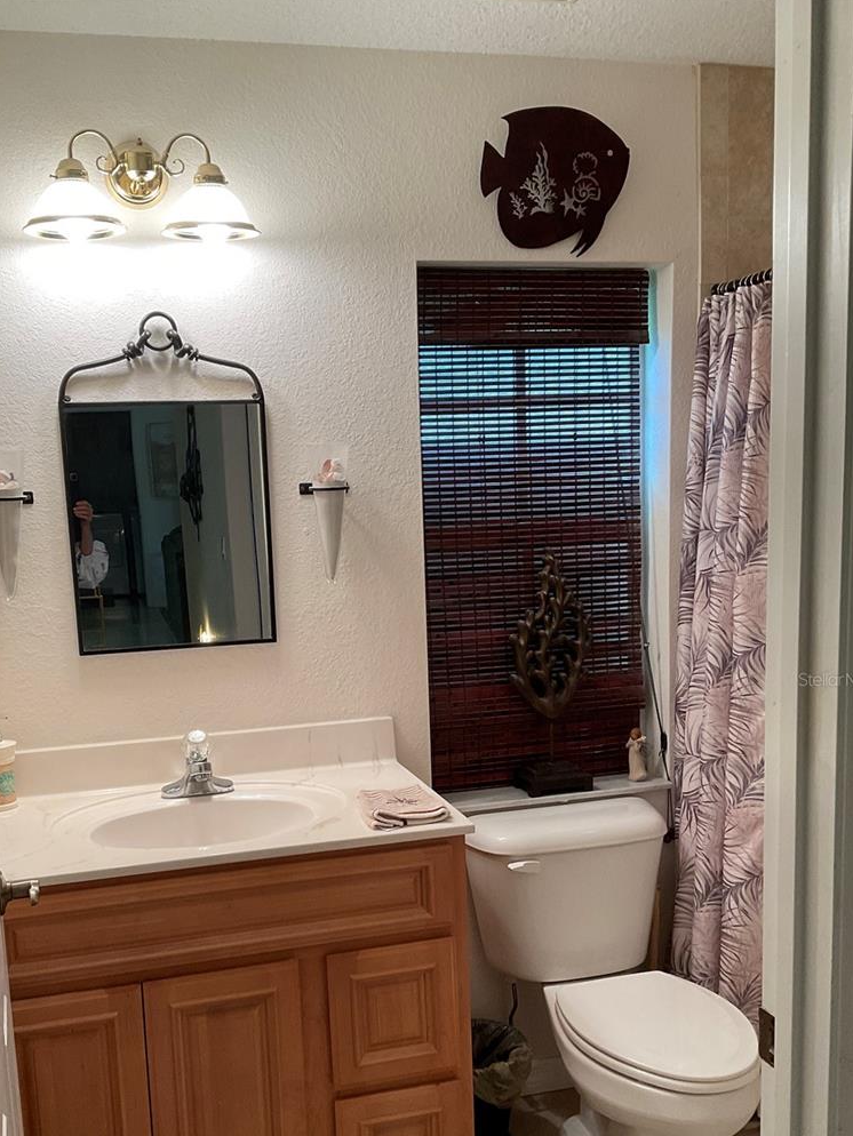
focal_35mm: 35
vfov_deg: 52.3
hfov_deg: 40.6
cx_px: 365
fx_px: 1149
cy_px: 679
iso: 50
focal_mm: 3
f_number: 1.8
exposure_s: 1/60
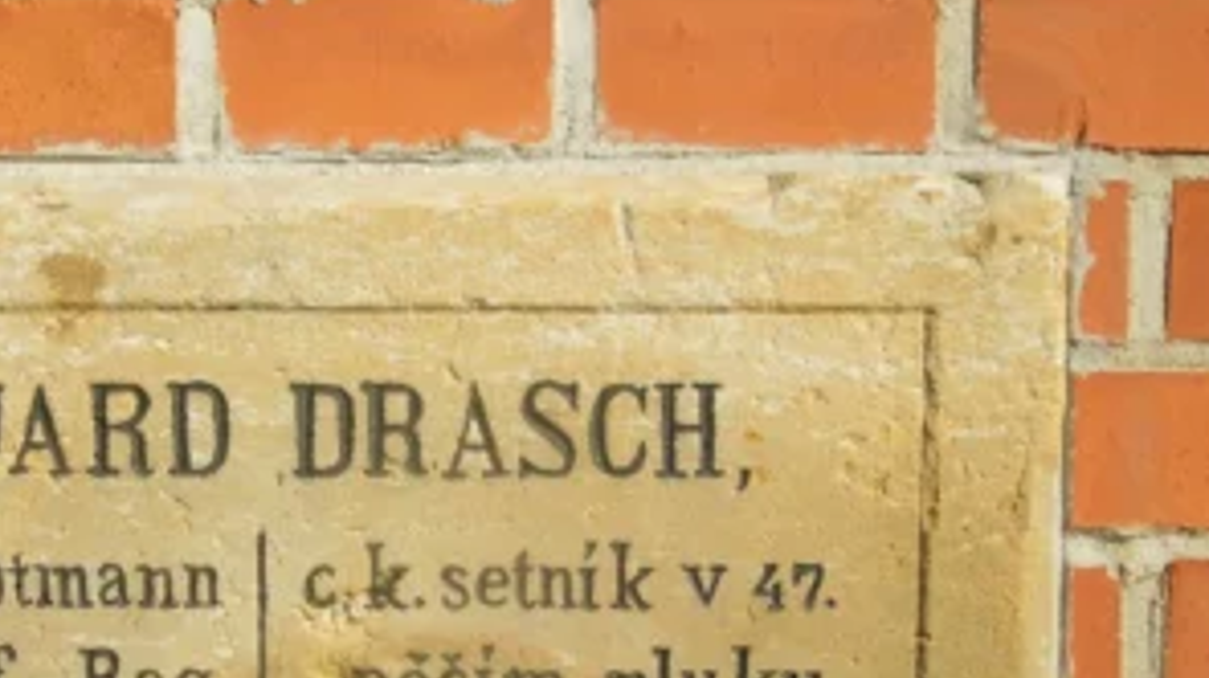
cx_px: 333
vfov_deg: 14.3
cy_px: 682
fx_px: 2659
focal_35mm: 83
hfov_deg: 25.4
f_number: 8
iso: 400
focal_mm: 8.7
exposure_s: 1/640
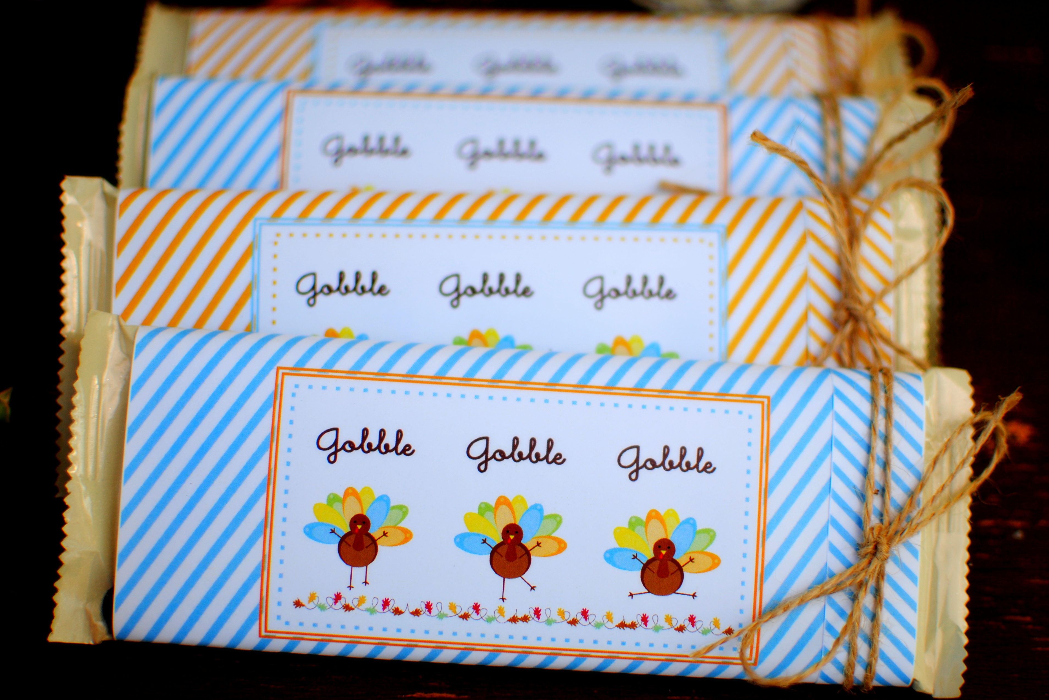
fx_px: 1559
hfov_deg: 37.2
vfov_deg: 25.3
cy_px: 350
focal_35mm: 54
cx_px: 533
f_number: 1.8
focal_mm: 35
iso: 100
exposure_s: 1/2000
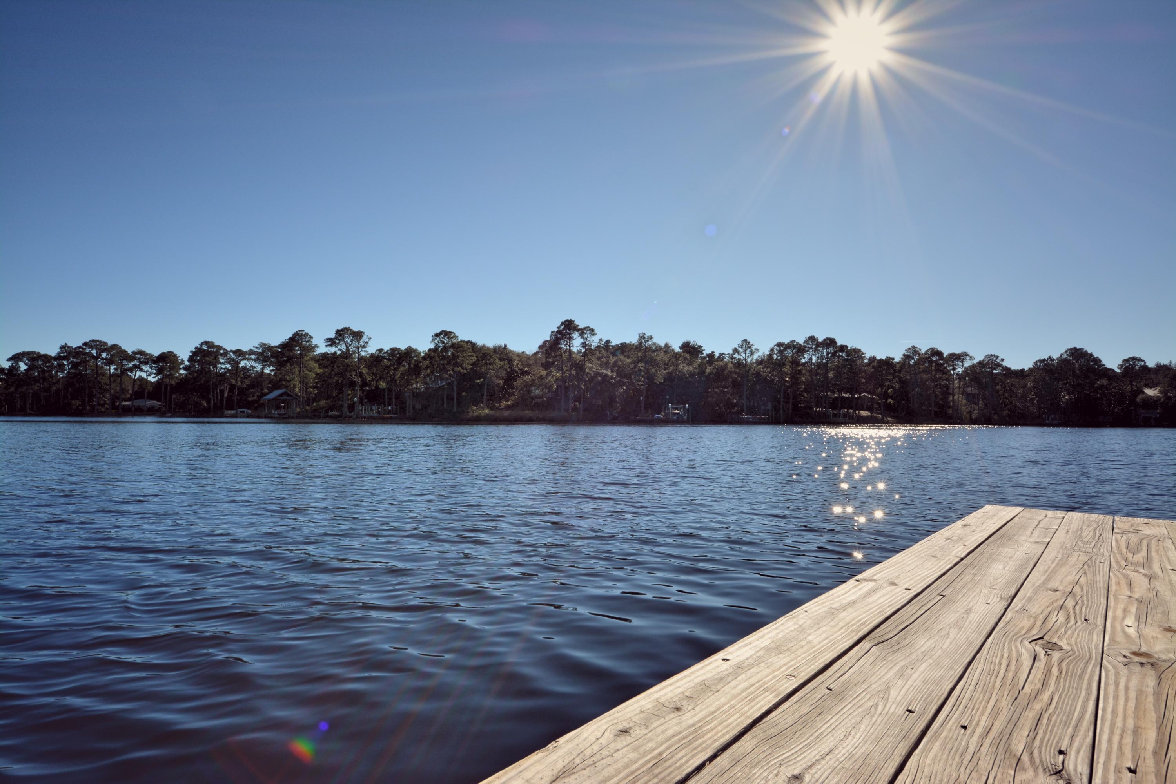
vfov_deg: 63.2
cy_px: 392
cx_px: 588
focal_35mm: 20
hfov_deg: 85.4
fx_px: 637
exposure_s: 1/200
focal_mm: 13
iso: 100
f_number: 16
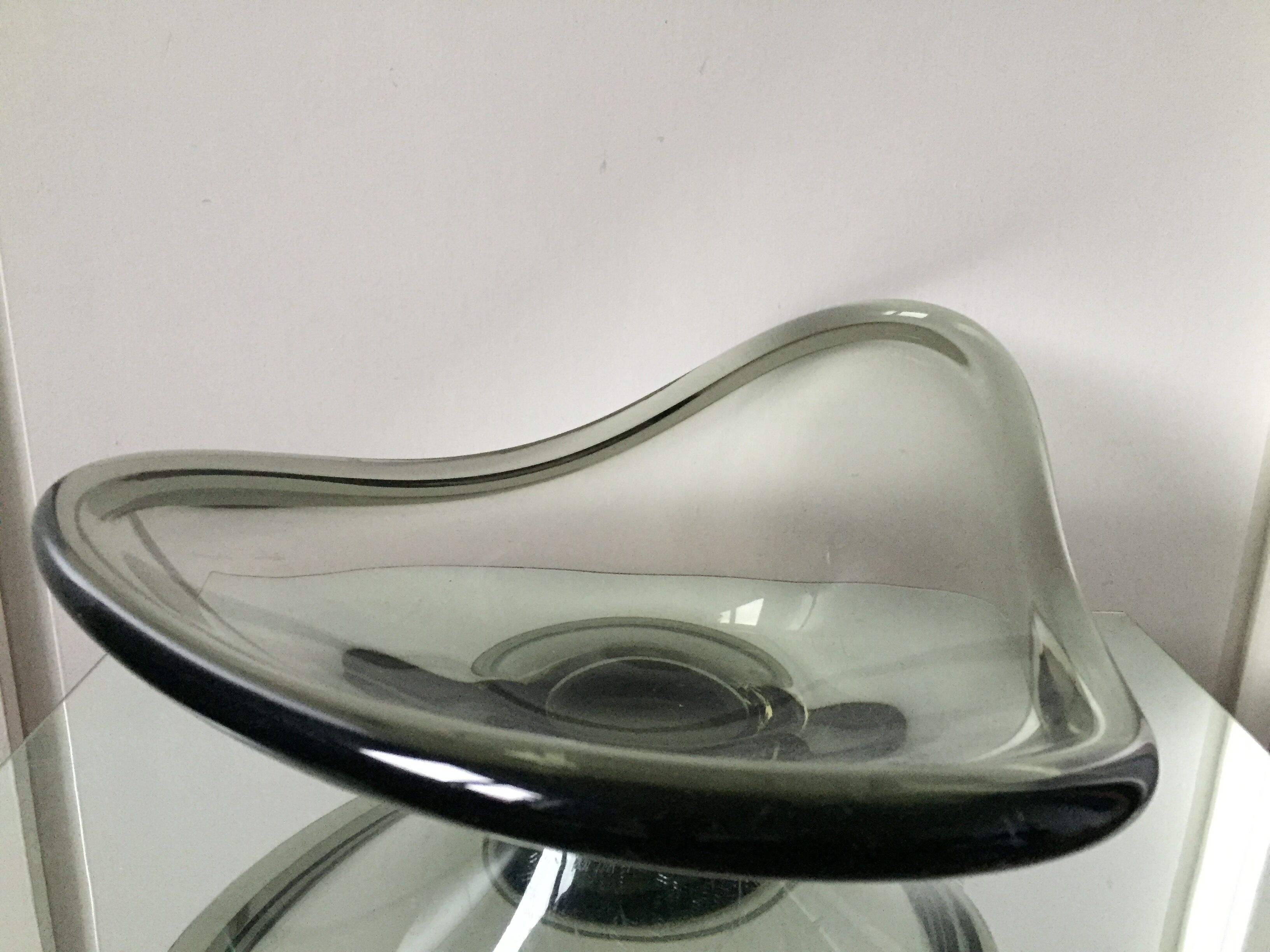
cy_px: 476
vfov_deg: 48.2
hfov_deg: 61.7
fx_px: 1064
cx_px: 635
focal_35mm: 29
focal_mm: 4.15
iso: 320
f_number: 2.2
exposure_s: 1/17
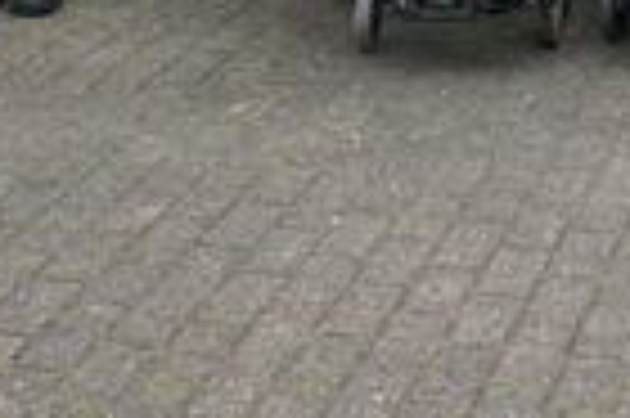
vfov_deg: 10.9
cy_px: -378
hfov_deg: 16.2
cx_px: 927
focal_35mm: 116
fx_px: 2028
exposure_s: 1/60
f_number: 8
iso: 100
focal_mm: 18
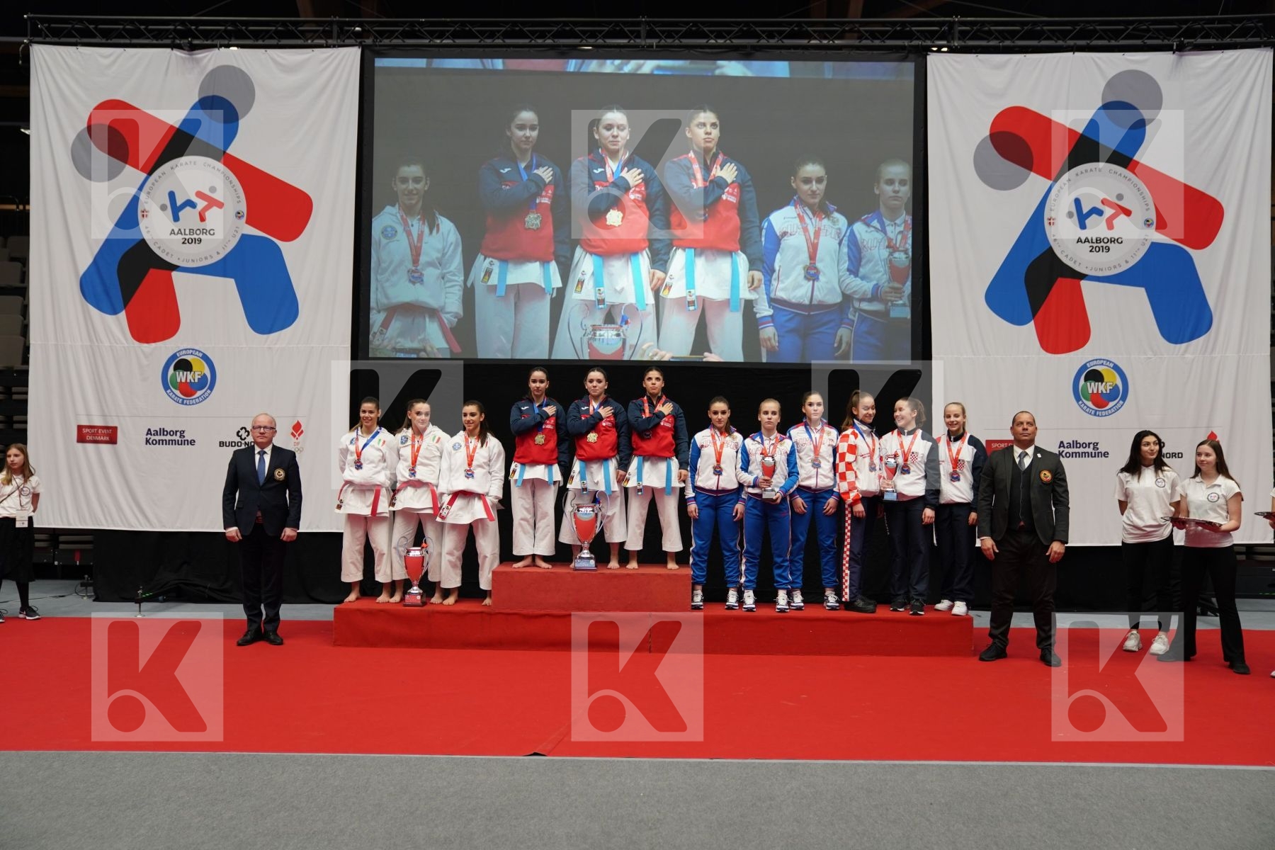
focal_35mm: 31
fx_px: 1098
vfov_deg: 42.3
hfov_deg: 60.3
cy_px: 425
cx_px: 638
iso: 640
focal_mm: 31
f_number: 2.8
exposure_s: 1/250
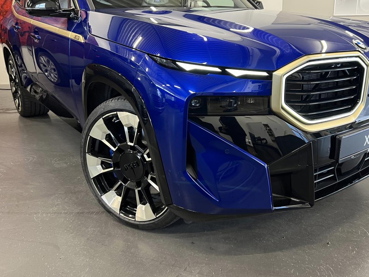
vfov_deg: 44.1
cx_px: 224
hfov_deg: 56.3
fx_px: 341
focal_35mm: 32
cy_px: 126
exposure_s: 1/50
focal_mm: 5.7
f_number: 1.5
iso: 200
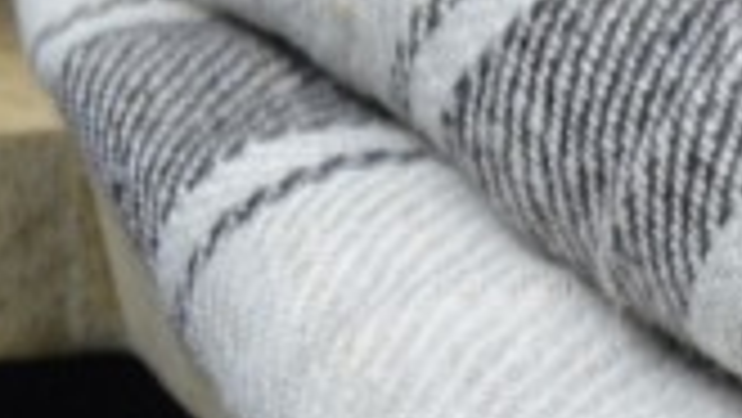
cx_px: 2215
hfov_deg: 7.8
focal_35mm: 242
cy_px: -701
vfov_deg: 4.9
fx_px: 4764
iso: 100
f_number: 8
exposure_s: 1/4
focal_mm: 22
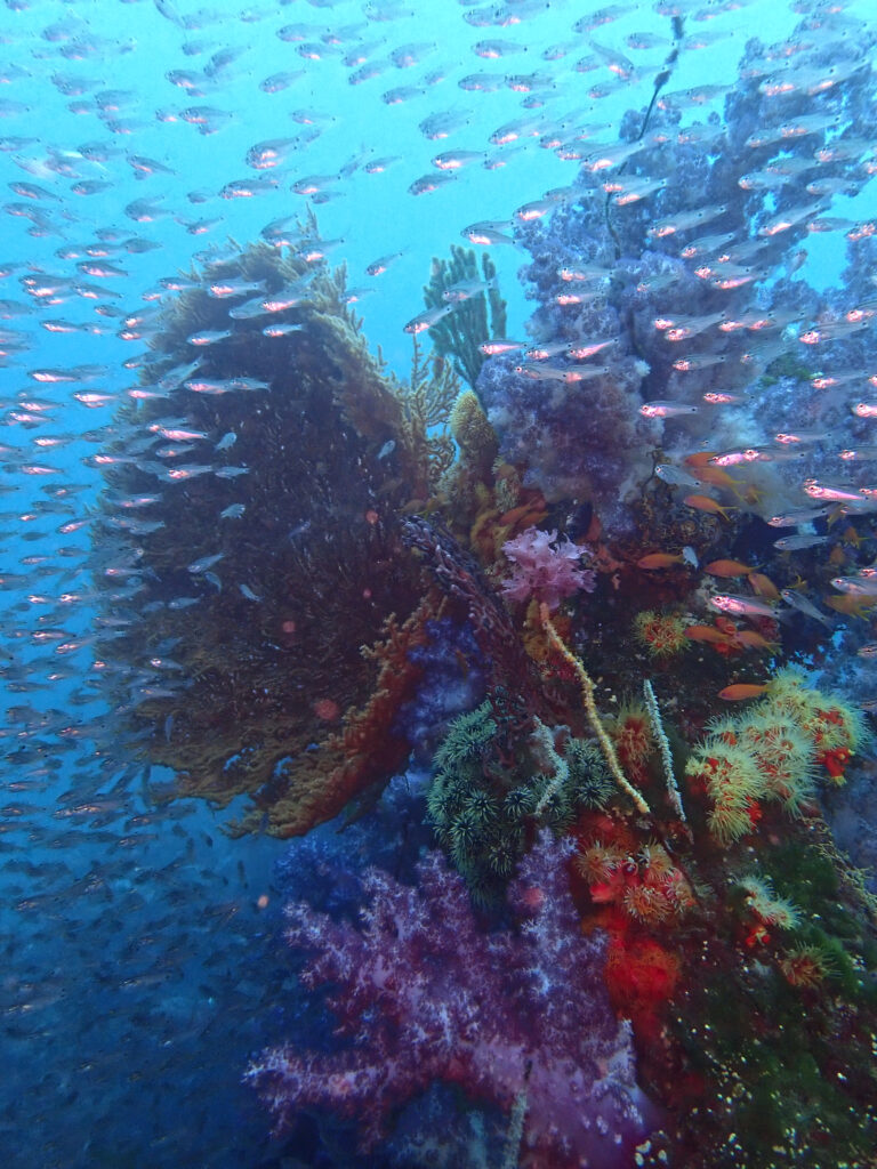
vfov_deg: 69.4
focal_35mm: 25
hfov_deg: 54.9
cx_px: 438
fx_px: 845
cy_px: 584
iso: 200
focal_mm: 4.5
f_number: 2.8
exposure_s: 1/60
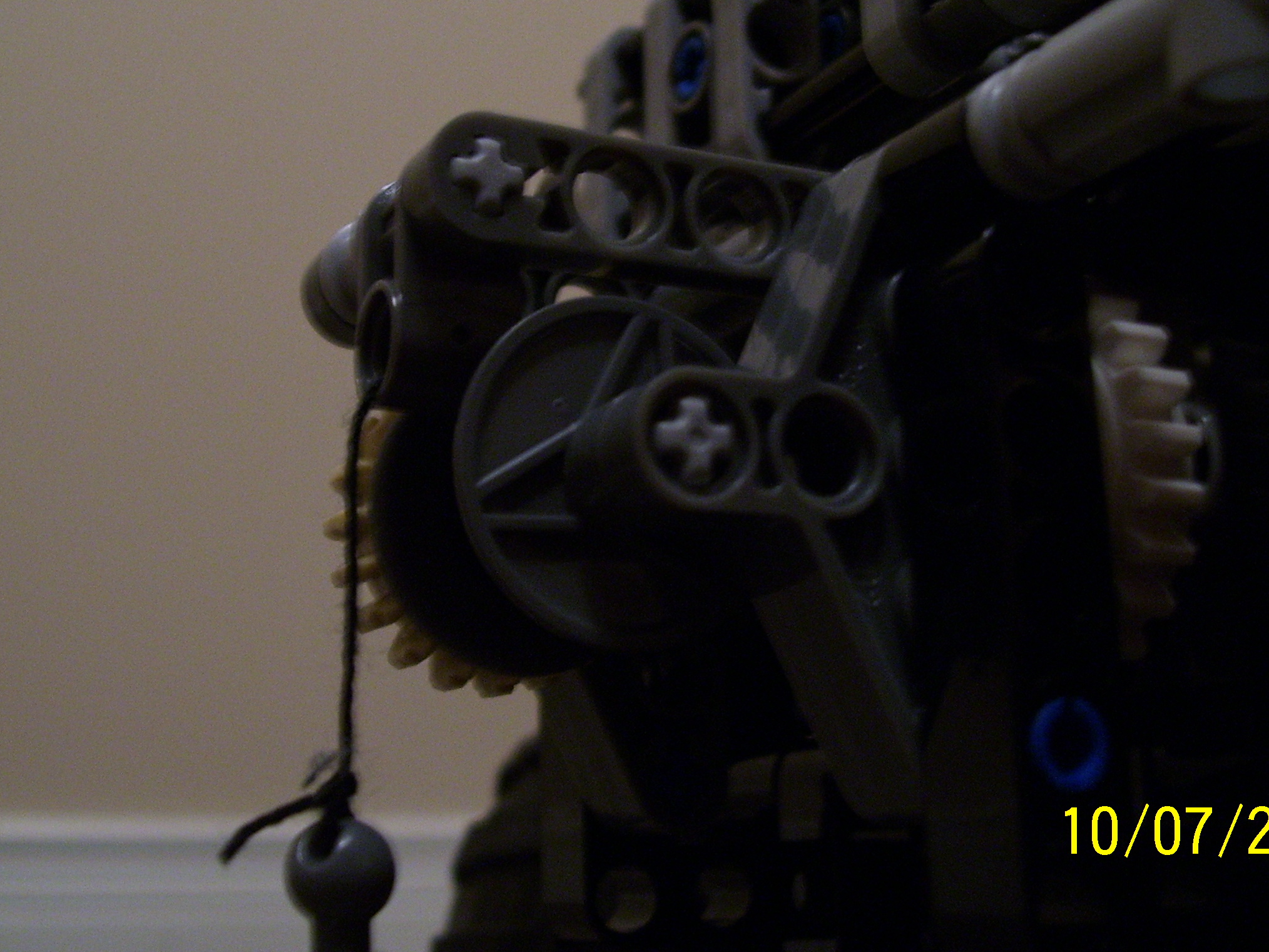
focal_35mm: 47
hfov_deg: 40.4
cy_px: 374
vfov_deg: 30.8
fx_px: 1723
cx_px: 646
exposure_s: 1/8
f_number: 2.7
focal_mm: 6
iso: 160
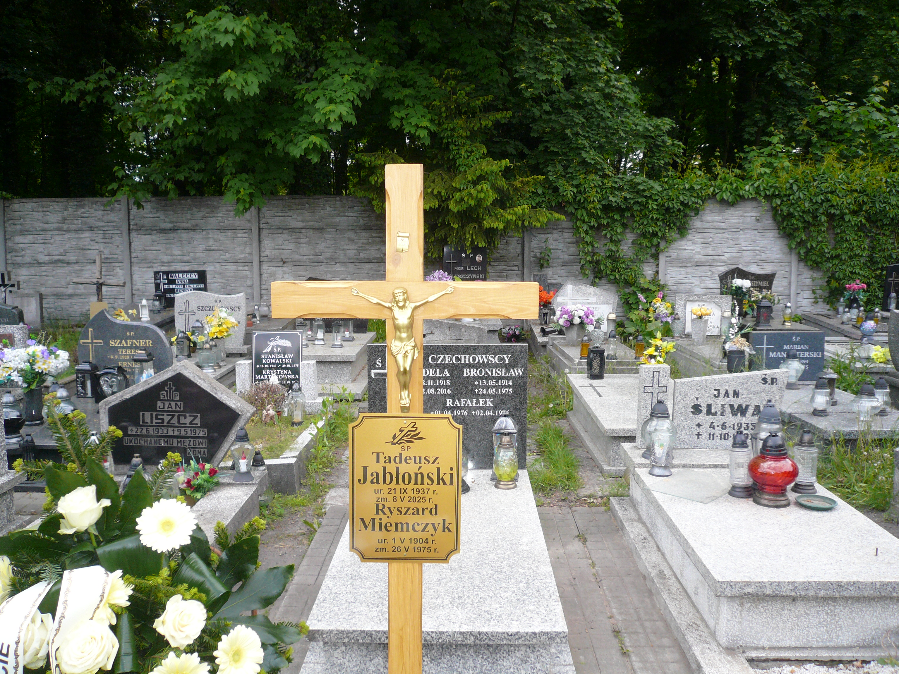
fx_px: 779
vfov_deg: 46.8
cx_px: 450
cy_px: 337
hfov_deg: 60.0
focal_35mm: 30
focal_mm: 4.9
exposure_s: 1/250
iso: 100
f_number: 2.9
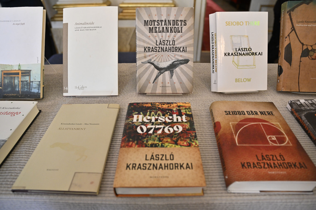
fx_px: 211
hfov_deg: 73.7
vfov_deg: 53.1
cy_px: 105
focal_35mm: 24
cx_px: 158
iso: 2000
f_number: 4
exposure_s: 1/160
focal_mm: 24
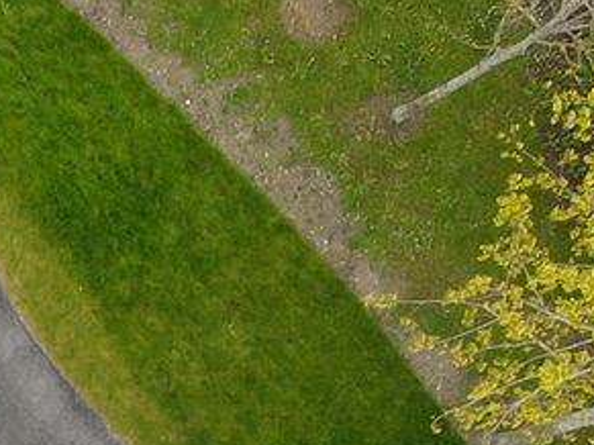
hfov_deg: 12.4
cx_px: -743
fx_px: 2264
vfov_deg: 10.6
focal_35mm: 132
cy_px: 798
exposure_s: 1/80
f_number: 2.8
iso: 100
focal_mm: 4.5
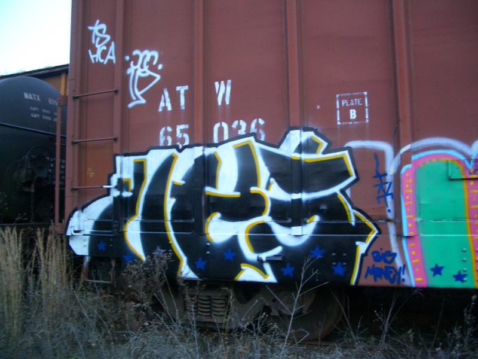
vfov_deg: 40.7
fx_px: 483
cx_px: 239
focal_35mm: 35
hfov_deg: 52.6
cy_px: 180
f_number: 2.6
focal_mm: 5.8
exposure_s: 1/60
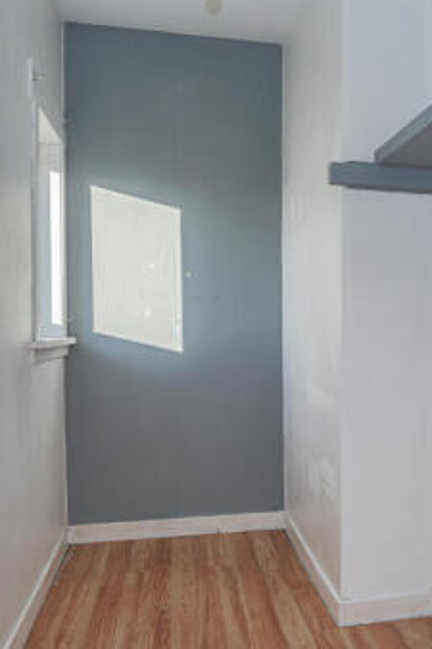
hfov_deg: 41.1
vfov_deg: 60.1
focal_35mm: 31
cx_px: 322
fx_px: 559
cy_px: 362
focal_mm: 16
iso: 250
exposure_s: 1/60
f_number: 9
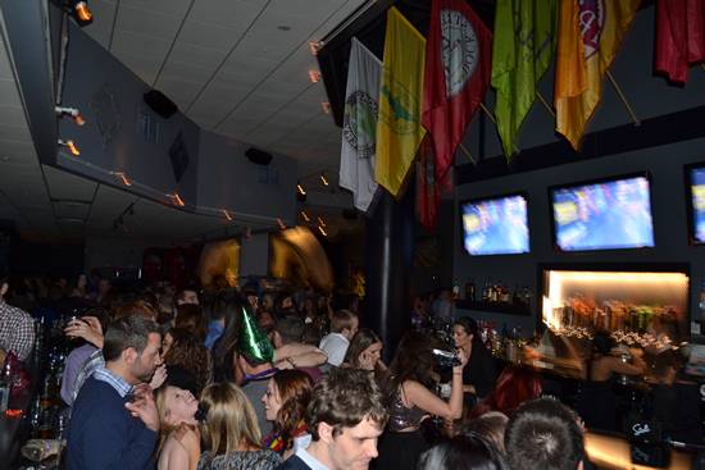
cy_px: 235
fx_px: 529
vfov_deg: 48.0
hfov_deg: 67.4
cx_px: 352
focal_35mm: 27
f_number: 3.5
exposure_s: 1/4
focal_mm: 18
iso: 200
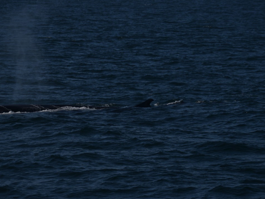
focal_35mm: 269
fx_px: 2056
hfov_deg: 7.4
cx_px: 141
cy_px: 100
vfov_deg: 5.5
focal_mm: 165
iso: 200
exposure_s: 1/4000
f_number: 7.1
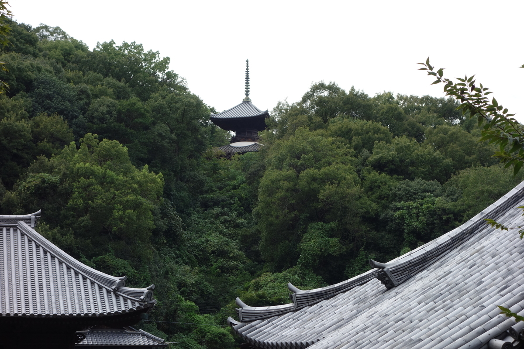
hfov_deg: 25.1
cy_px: 174
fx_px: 1179
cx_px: 262
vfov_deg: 16.9
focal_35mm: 81
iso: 125
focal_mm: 30.14
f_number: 5.6
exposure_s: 1/250
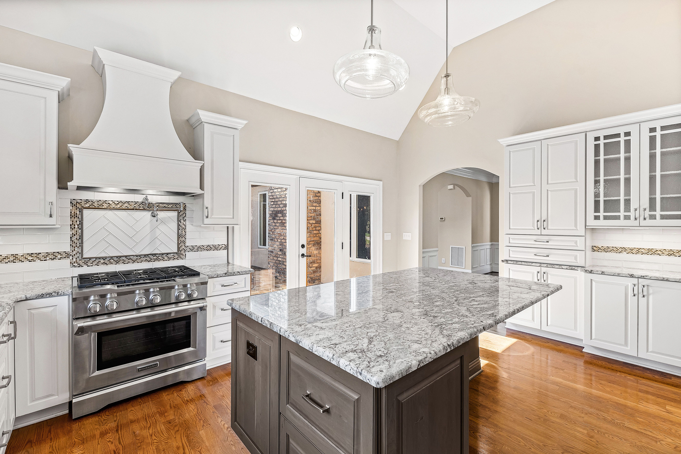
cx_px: 340
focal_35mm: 15
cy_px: 227
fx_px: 284
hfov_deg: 100.4
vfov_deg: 77.3
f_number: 9
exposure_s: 1/3
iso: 100
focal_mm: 10
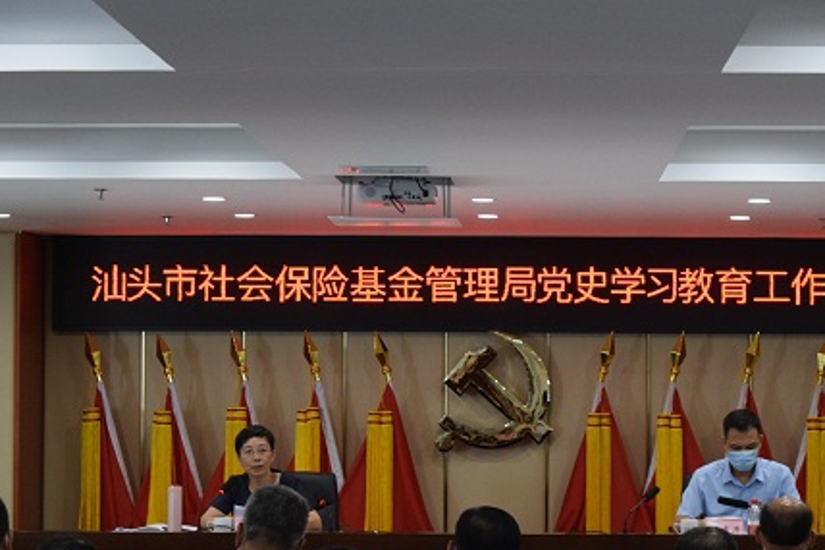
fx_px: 2650
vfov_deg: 11.8
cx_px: 493
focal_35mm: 116
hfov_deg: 17.7
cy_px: 293
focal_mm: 55
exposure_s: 1/60
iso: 2000
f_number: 5.6
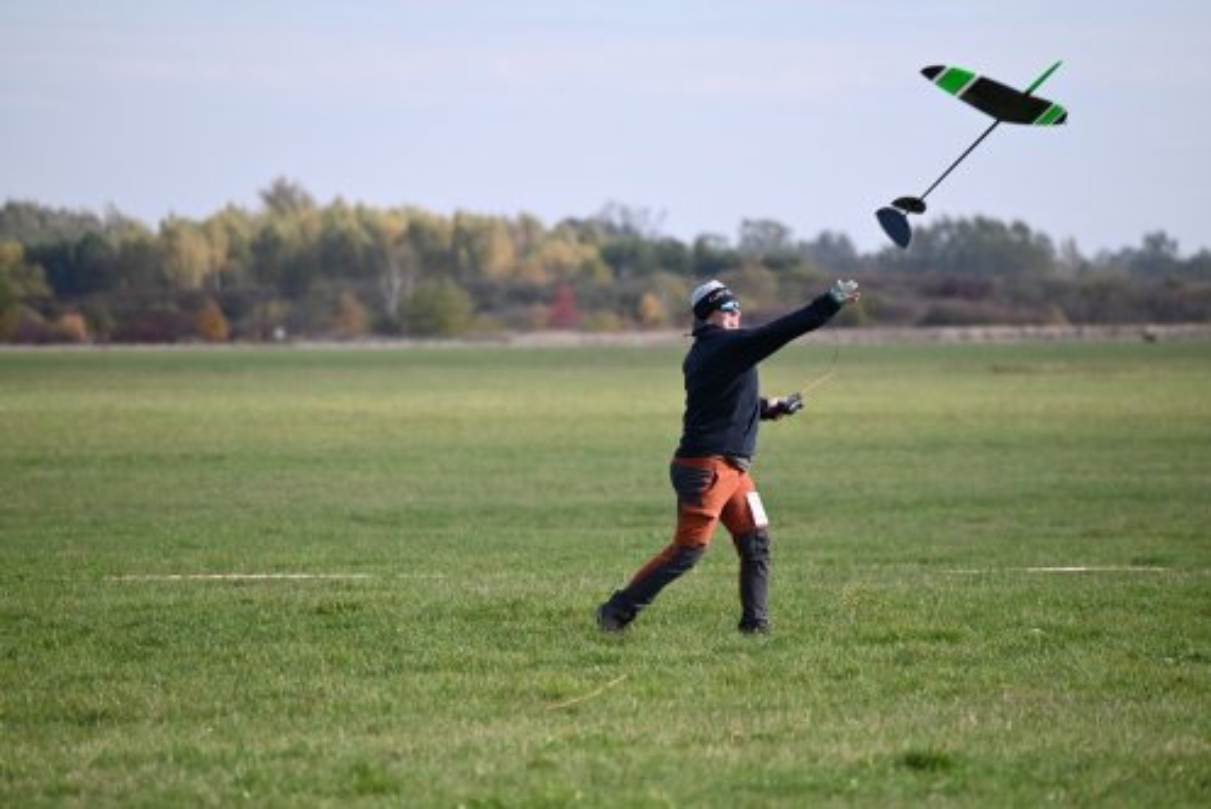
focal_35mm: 300
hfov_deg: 6.9
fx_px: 10097
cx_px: 606
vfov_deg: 4.6
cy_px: 404
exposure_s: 1/2500
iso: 1000
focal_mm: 300
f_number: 6
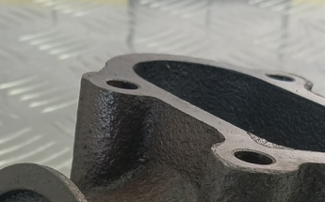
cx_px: 155
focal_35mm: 85
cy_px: 259
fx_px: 752
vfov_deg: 14.7
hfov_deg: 24.4
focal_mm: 4.11
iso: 124
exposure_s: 1/50
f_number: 1.6
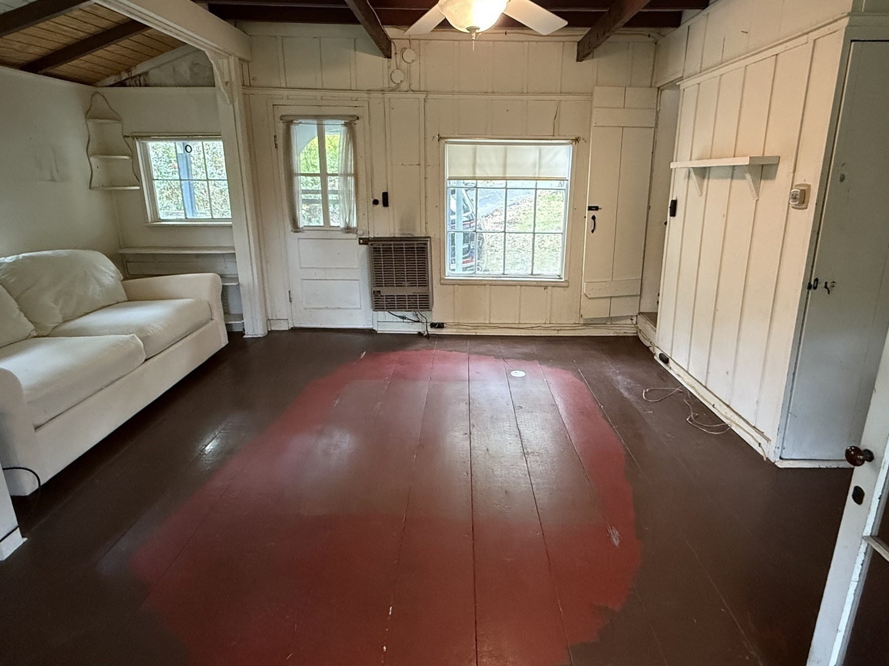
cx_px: 479
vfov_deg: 65.9
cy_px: 312
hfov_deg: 81.6
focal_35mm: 20
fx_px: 514
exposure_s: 1/60
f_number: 2.2
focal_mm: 2.22
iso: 640
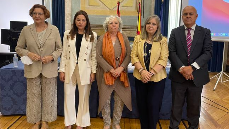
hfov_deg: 56.6
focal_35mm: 35
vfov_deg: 33.6
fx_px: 213
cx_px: 119
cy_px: 51
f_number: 1.6
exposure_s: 1/60
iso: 200
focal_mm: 4.2
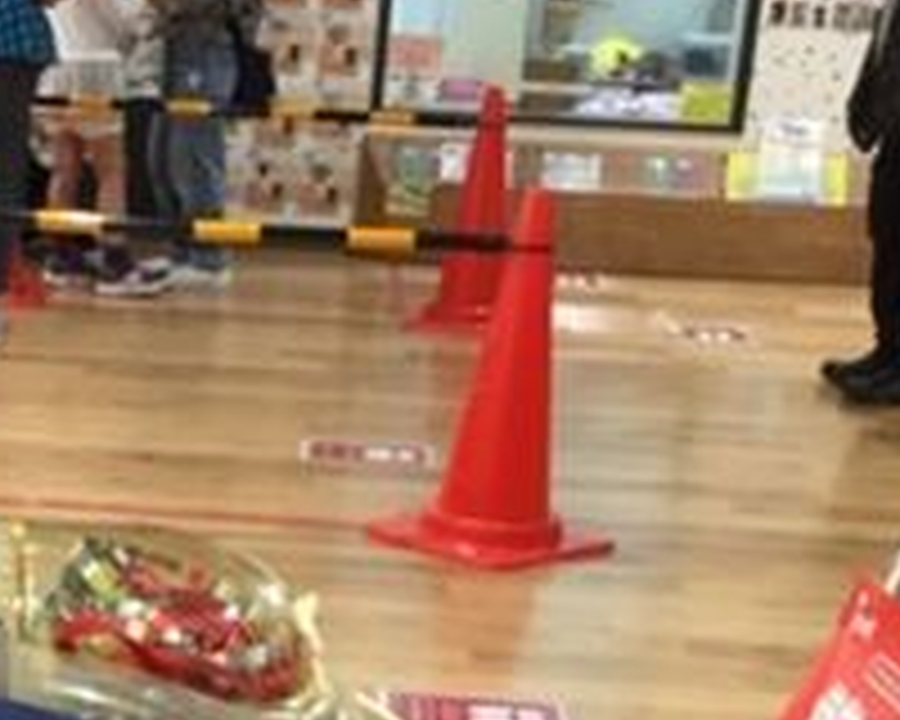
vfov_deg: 16.0
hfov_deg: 20.3
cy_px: 950
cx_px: -9
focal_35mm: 91
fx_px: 2424
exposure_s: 1/30
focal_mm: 3.3
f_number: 2.4
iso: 64
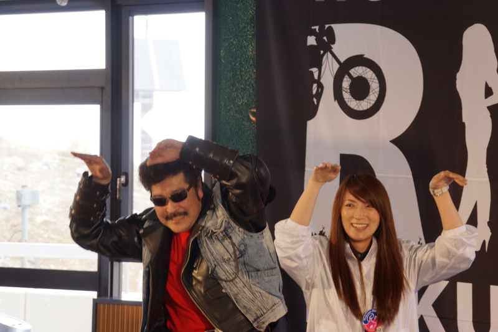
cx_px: 249
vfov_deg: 11.7
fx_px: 1618
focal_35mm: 117
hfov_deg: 17.5
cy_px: 166
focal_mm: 78
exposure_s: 1/125
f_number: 5.6
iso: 250
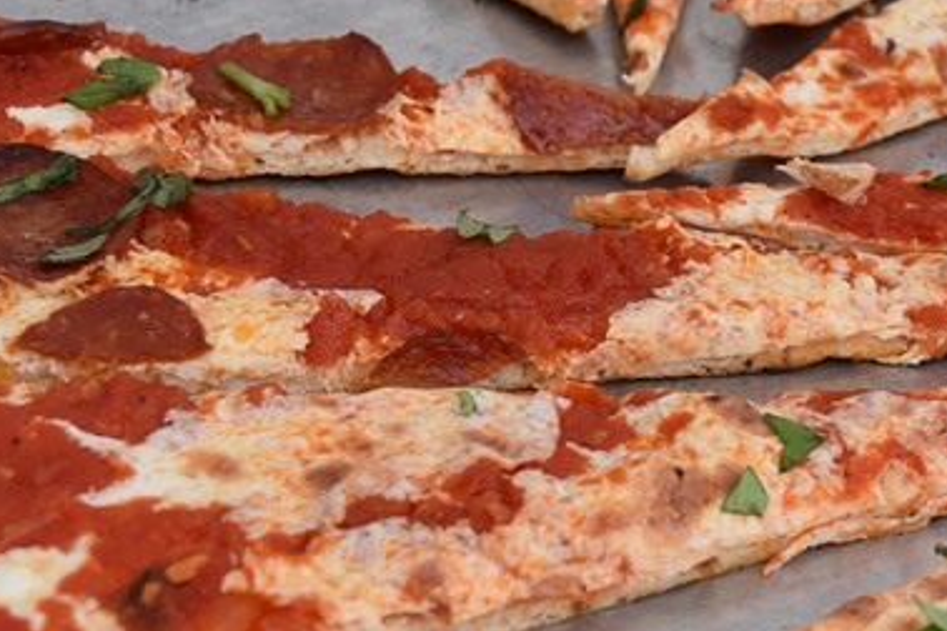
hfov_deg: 17.0
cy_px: 109
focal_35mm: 119
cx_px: 797
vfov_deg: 11.5
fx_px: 3130
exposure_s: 1/250
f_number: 8
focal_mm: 30
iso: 200
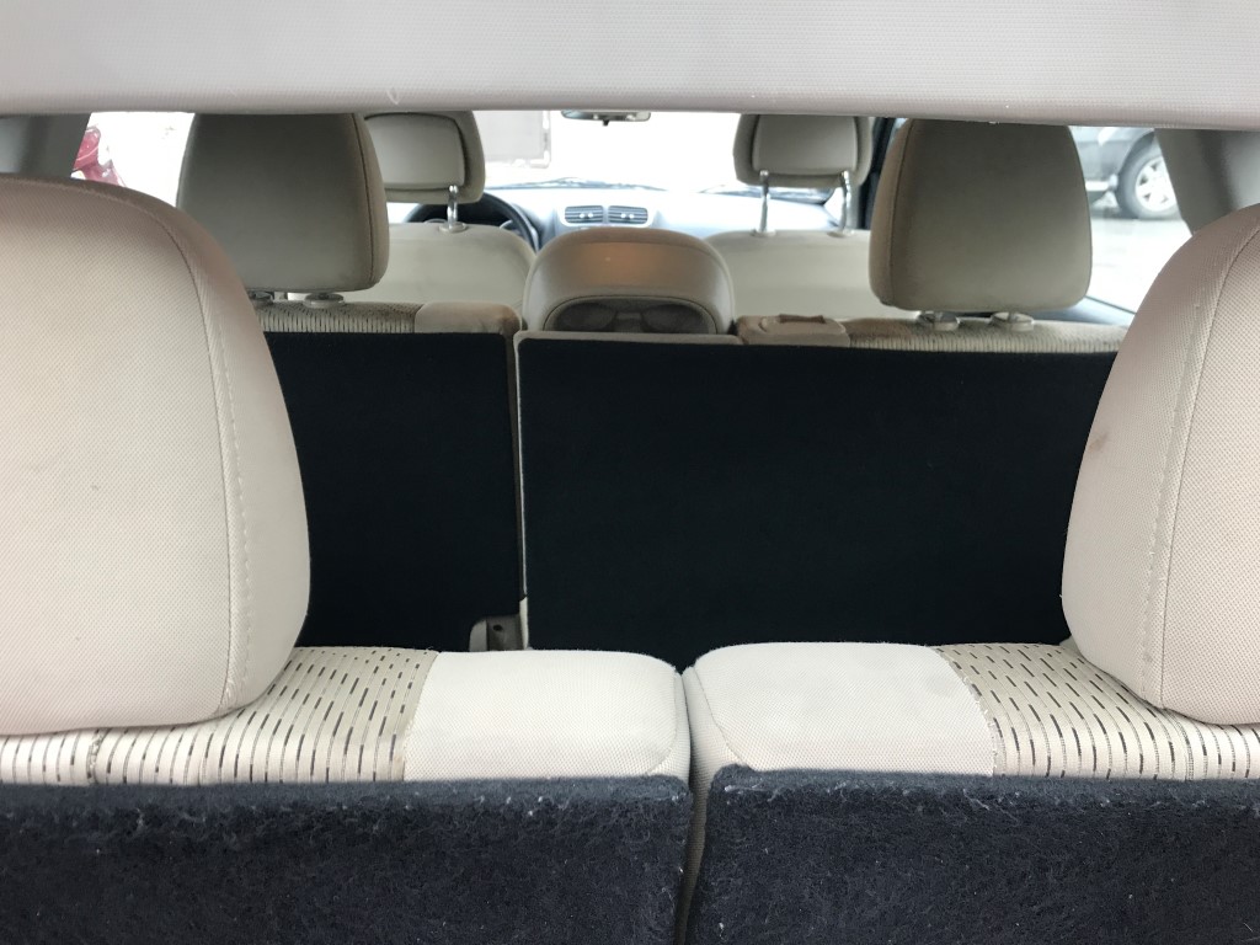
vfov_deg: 49.7
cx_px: 630
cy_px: 472
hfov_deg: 63.4
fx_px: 1019
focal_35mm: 28
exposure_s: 1/40
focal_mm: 3.99
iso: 25
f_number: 1.8
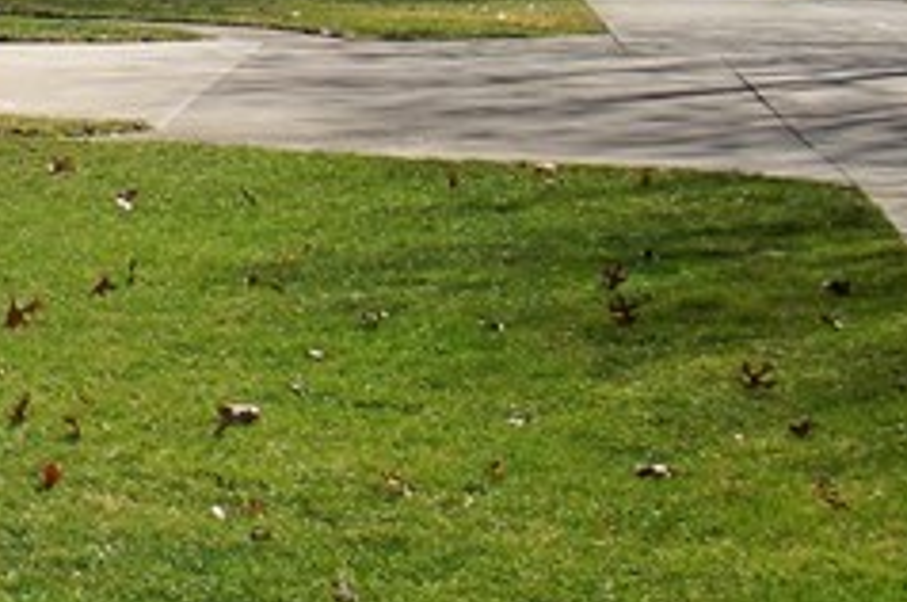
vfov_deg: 9.7
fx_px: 3447
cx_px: -960
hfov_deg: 12.9
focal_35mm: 137
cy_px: -263
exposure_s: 1/125
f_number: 11
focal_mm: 20
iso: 100
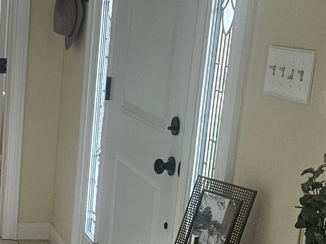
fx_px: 772
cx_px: -45
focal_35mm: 82
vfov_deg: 17.8
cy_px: 203
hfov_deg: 22.3
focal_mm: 5.4
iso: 250
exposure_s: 1/120
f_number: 1.8
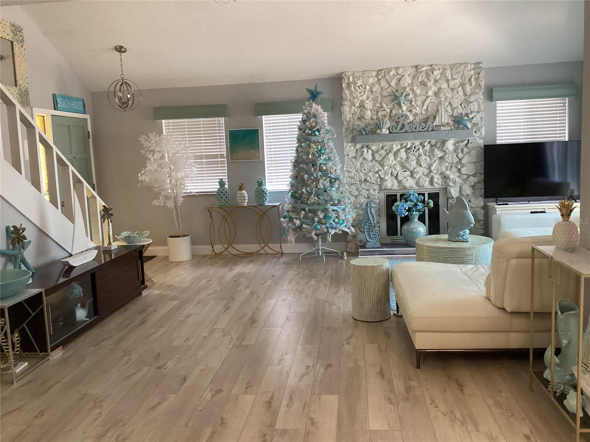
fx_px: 528
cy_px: 221
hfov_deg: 58.4
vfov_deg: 45.4
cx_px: 295
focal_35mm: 31
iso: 320
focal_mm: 3.3
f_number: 2.4
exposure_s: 1/60
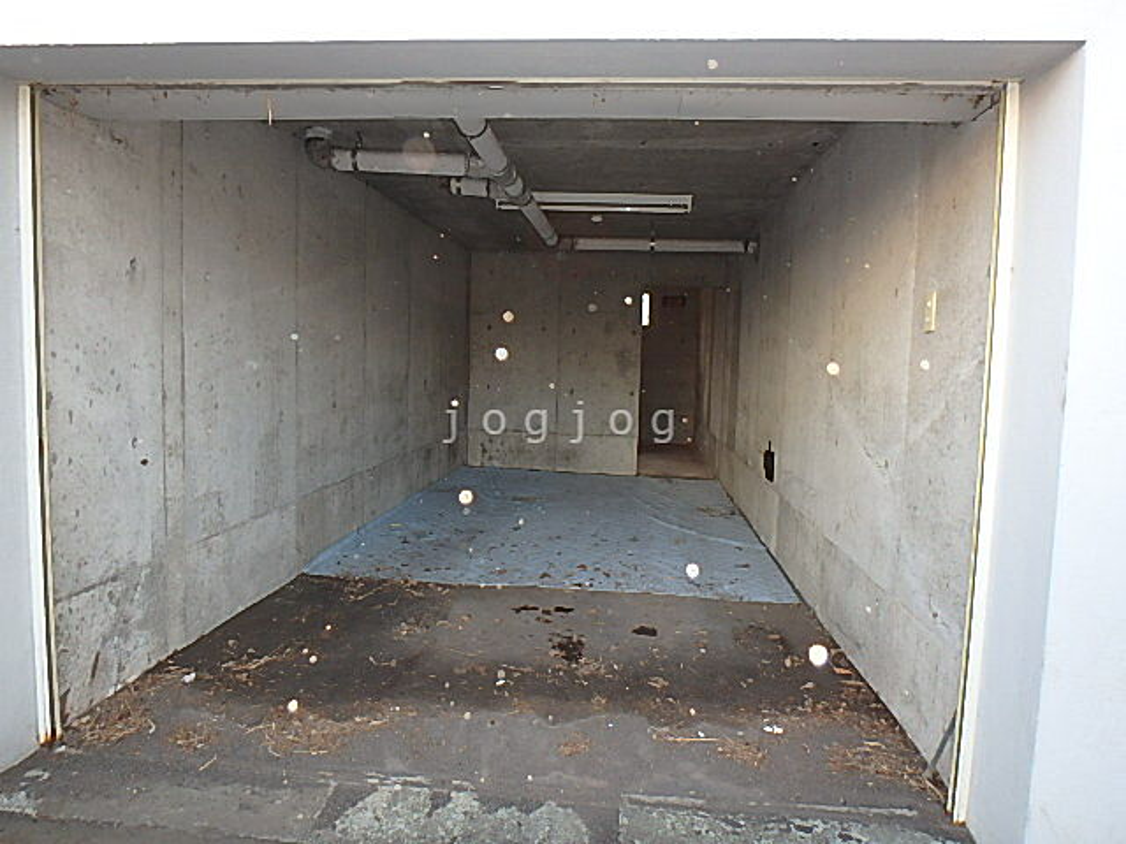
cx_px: 563
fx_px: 683
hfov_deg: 79.0
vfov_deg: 63.4
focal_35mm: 21
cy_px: 422
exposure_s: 1/60
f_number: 3.5
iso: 160
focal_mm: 3.7
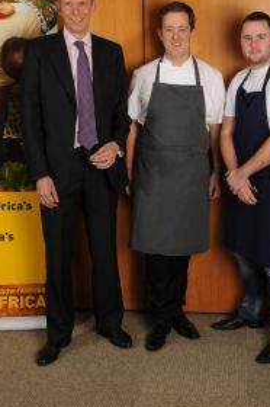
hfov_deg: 23.9
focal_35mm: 56
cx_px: 206
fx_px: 632
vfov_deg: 35.6
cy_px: 170
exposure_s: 1/250
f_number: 11
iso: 250
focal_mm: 35
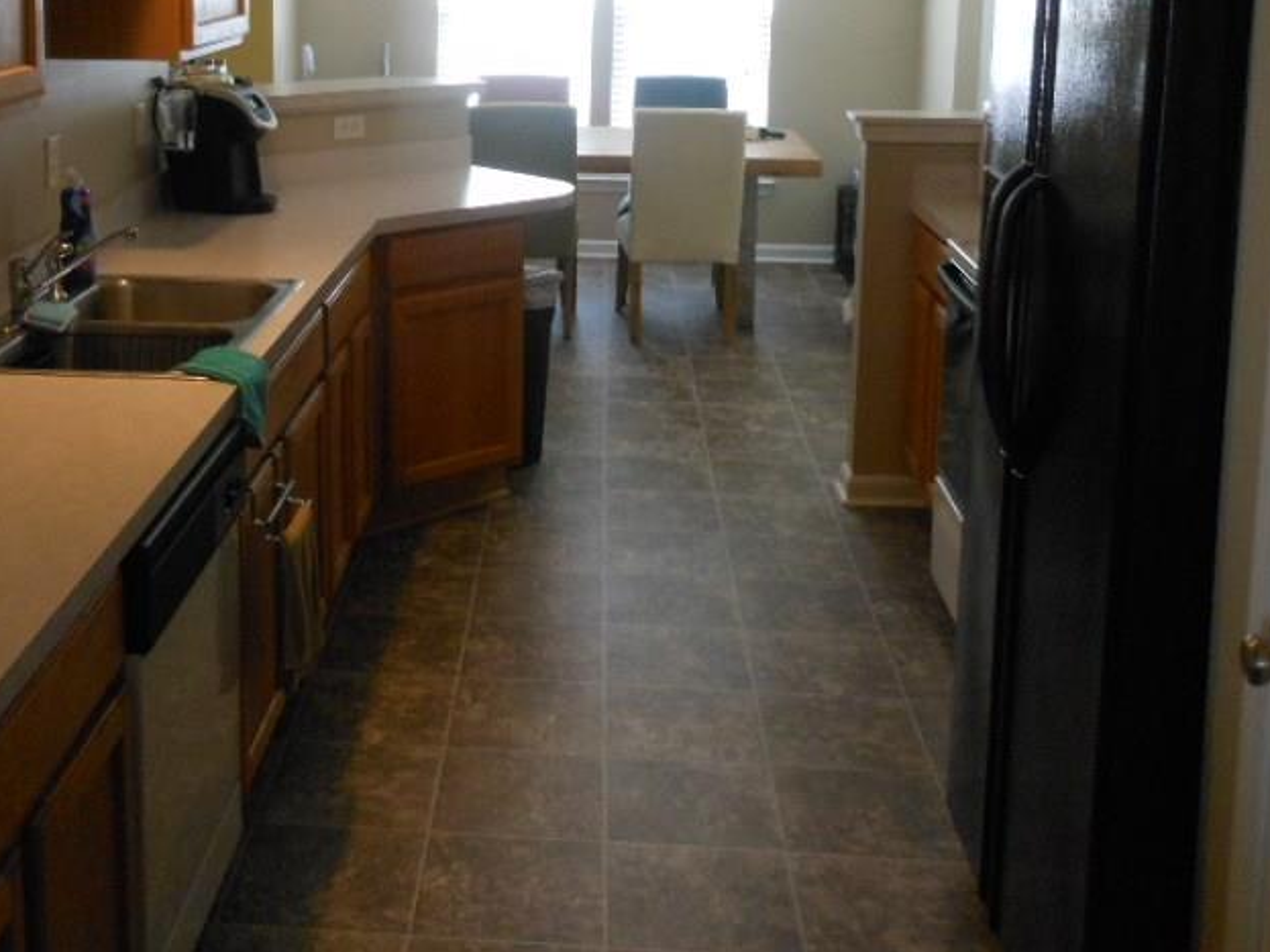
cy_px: 206
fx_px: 1687
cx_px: 448
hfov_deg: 40.8
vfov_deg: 30.8
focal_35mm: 46
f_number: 3.7
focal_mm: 5
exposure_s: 1/30
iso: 400
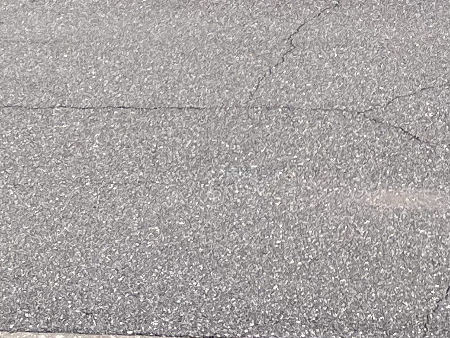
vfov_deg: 9.6
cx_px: 509
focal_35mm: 138
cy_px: -454
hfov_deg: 14.0
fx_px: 1794
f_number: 1.5
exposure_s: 1/5319
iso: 50
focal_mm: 5.7
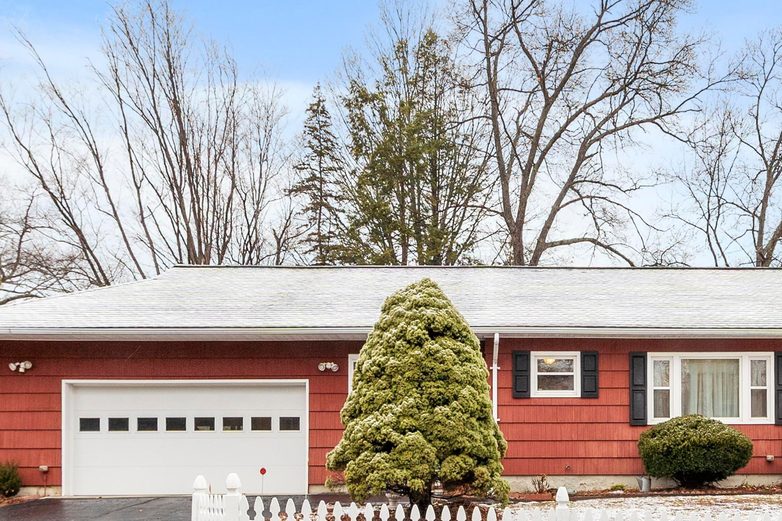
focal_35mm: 37
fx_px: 804
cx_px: 537
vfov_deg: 35.3
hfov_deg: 50.7
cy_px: 381
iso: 200
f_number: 8
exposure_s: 1/60
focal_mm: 12
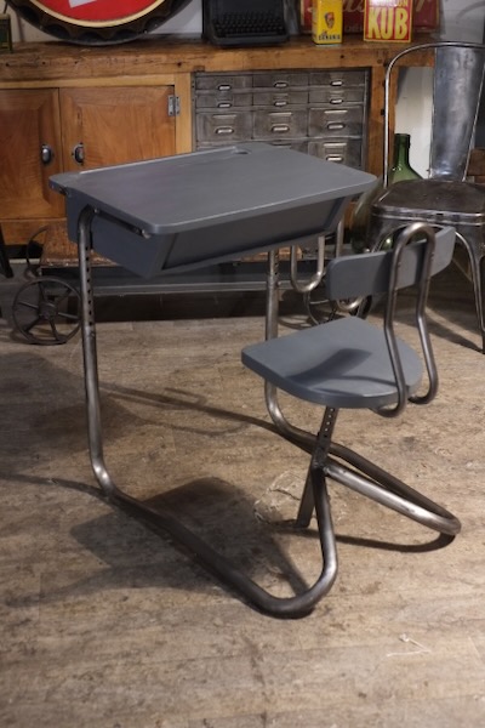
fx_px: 1071
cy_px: 364
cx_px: 242
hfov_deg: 25.5
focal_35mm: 53
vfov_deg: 37.5
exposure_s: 1/125
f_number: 3.6
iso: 3200
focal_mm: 35
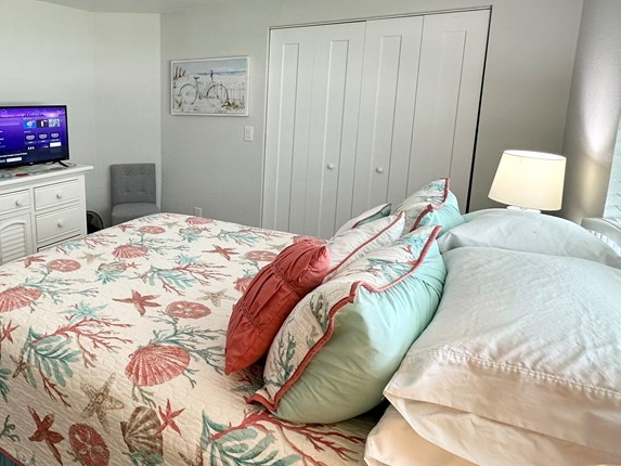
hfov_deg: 66.2
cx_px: 177
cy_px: 177
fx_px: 449
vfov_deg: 54.3
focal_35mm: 25
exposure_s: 1/120
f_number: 2.2
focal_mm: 2.22
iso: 200
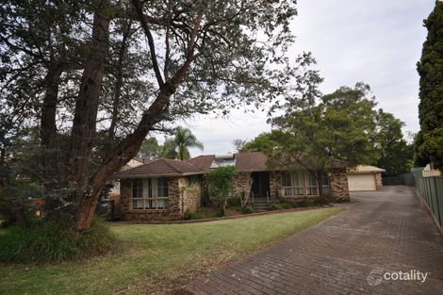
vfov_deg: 77.3
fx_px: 185
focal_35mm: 15
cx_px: 222
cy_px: 148
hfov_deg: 100.4
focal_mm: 10
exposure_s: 1/160
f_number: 6.3
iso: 200
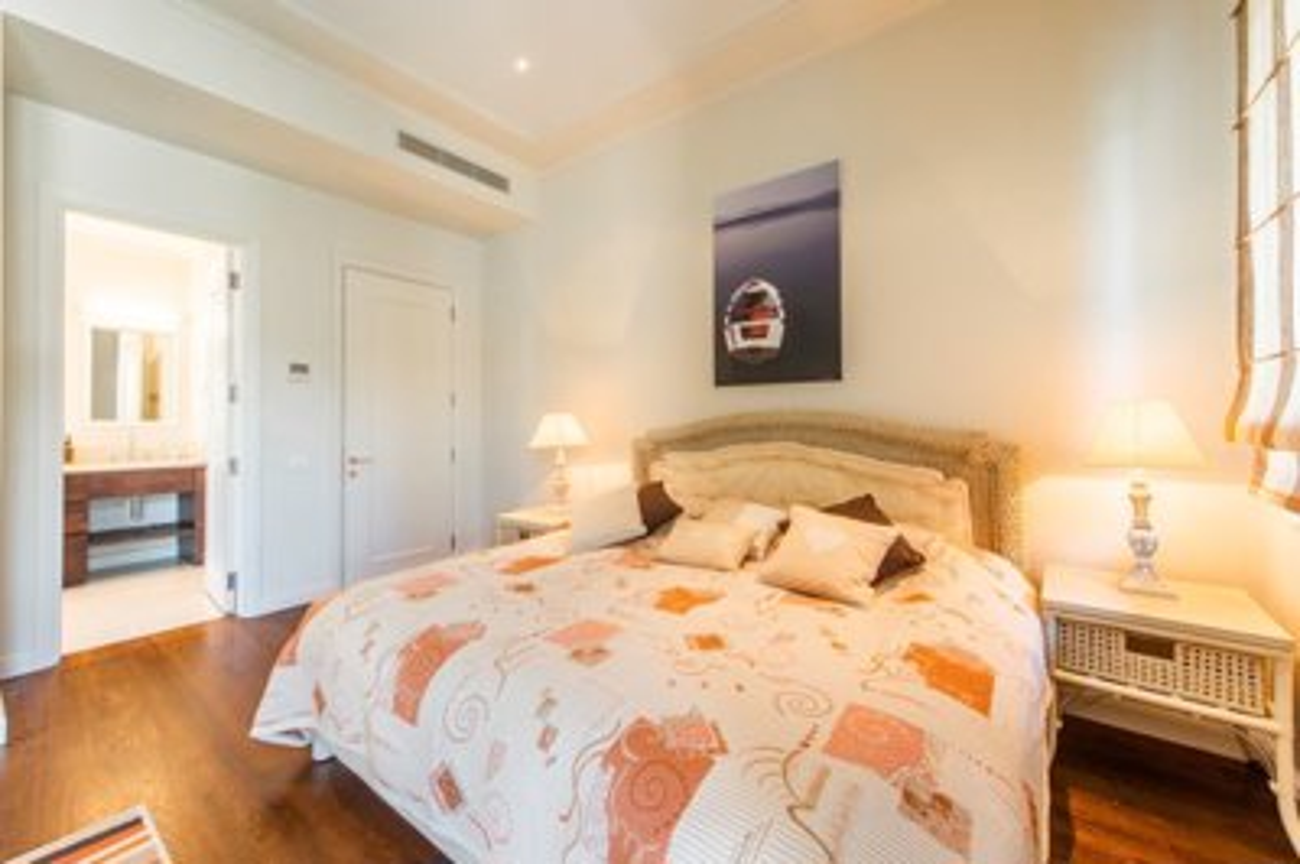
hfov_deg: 104.3
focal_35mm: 14
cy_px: 432
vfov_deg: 81.1
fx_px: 505
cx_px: 650
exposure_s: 1/4
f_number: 5.6
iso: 100
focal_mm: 14
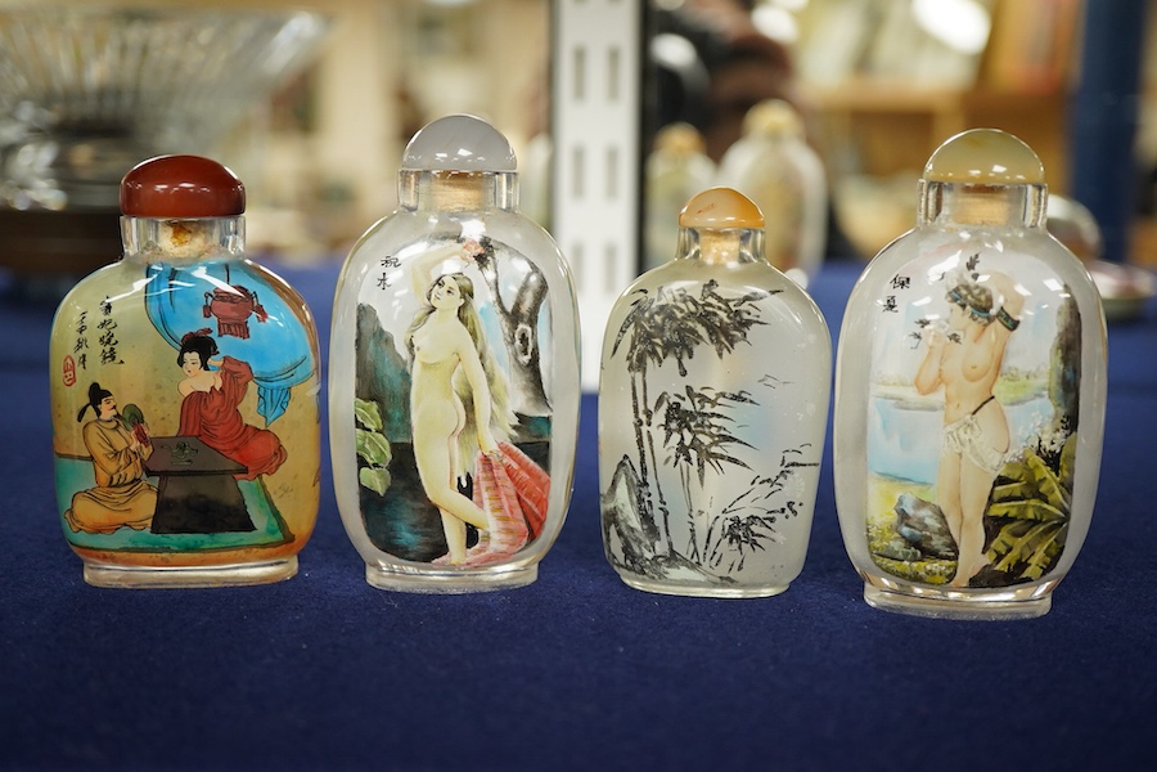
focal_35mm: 45
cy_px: 386
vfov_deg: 29.9
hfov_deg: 43.6
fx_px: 1446
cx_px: 578
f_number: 5.6
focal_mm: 30
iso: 1250
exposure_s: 1/125
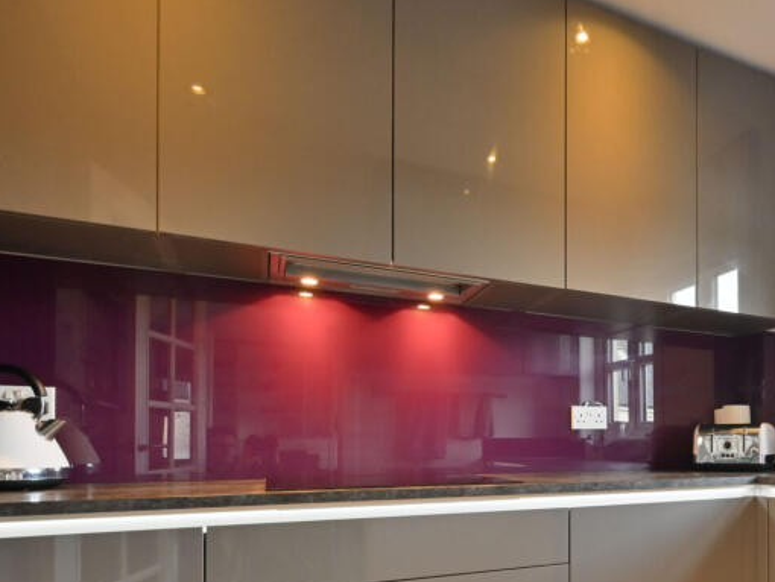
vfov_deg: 49.2
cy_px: 441
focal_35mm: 27
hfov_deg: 60.7
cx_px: 605
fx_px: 605
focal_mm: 14
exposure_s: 1/25
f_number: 13
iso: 2500
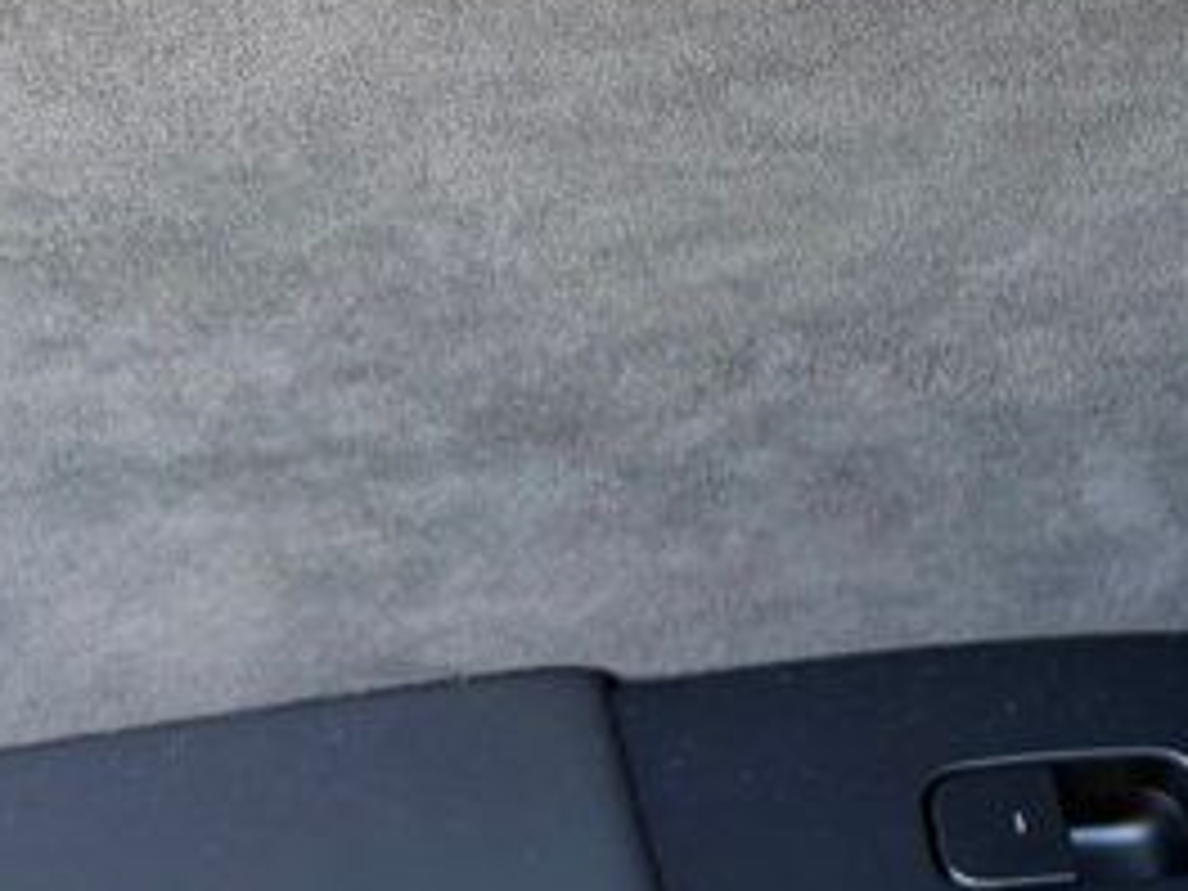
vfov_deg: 15.7
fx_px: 3192
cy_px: 81
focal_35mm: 93
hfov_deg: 20.6
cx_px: 1094
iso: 160
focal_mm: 6.76
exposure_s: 1/187
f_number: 1.78
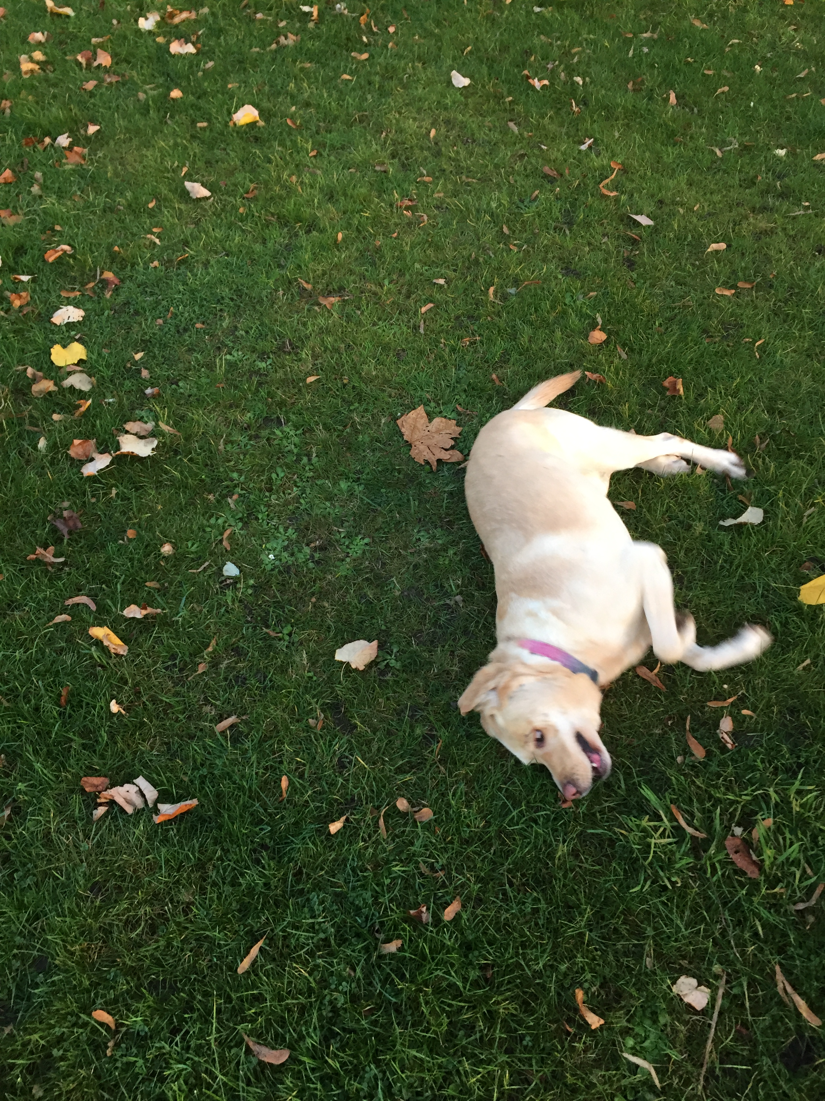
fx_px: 922
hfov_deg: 48.2
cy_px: 550
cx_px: 412
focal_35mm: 29
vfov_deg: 61.7
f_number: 2.2
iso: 50
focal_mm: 4.15
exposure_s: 1/33
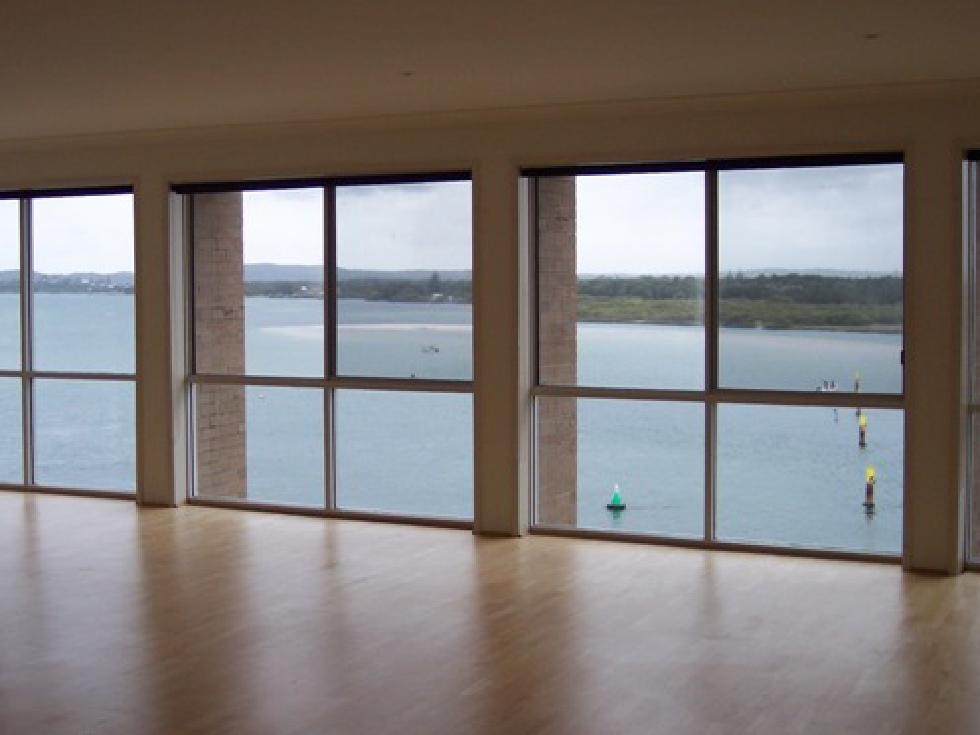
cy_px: 346
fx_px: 1387
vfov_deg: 29.7
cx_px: 458
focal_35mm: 49
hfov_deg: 38.9
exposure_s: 1/500
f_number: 2.8
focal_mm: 8
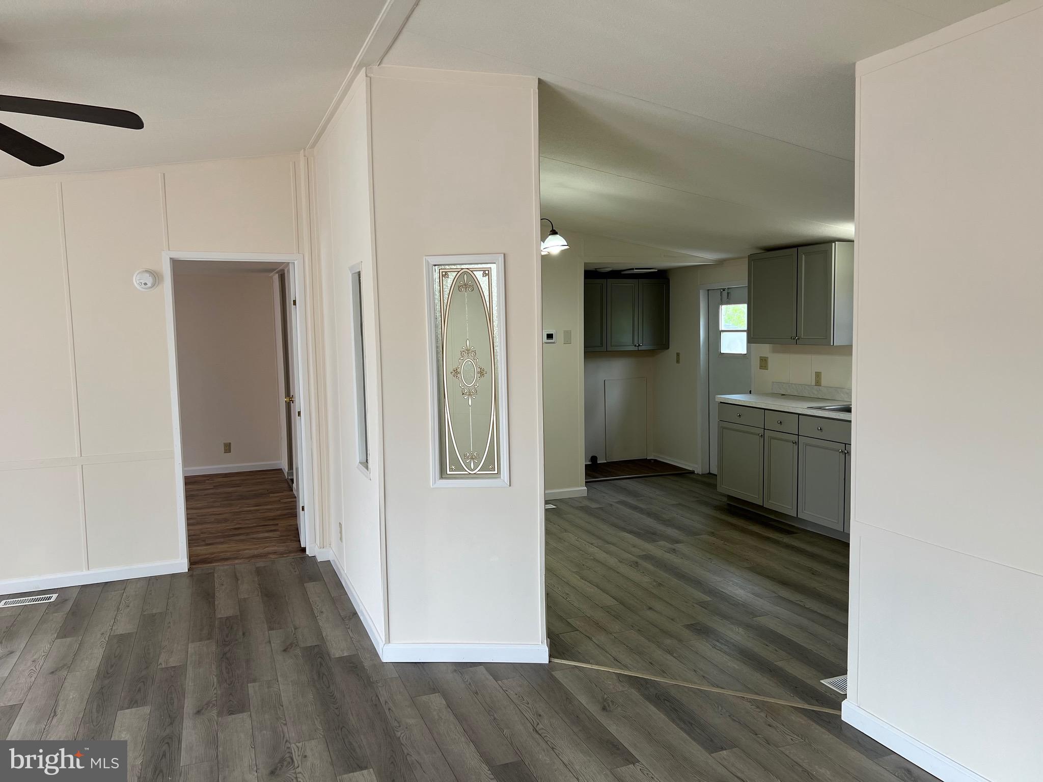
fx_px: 783
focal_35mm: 26
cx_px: 522
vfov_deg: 53.1
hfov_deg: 67.3
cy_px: 391
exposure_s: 1/121
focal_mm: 5.7
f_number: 1.5
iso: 64
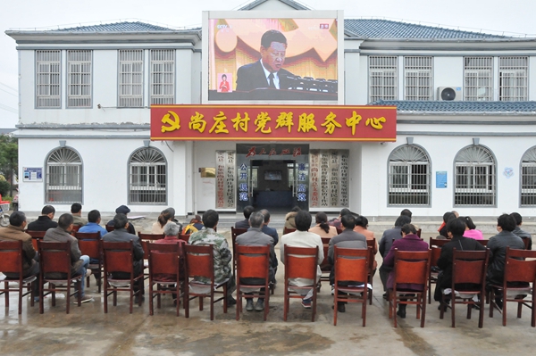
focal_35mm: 33
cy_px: 178
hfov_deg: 57.3
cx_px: 268
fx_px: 491
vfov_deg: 39.9
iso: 1600
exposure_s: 1/500
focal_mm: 22
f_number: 11
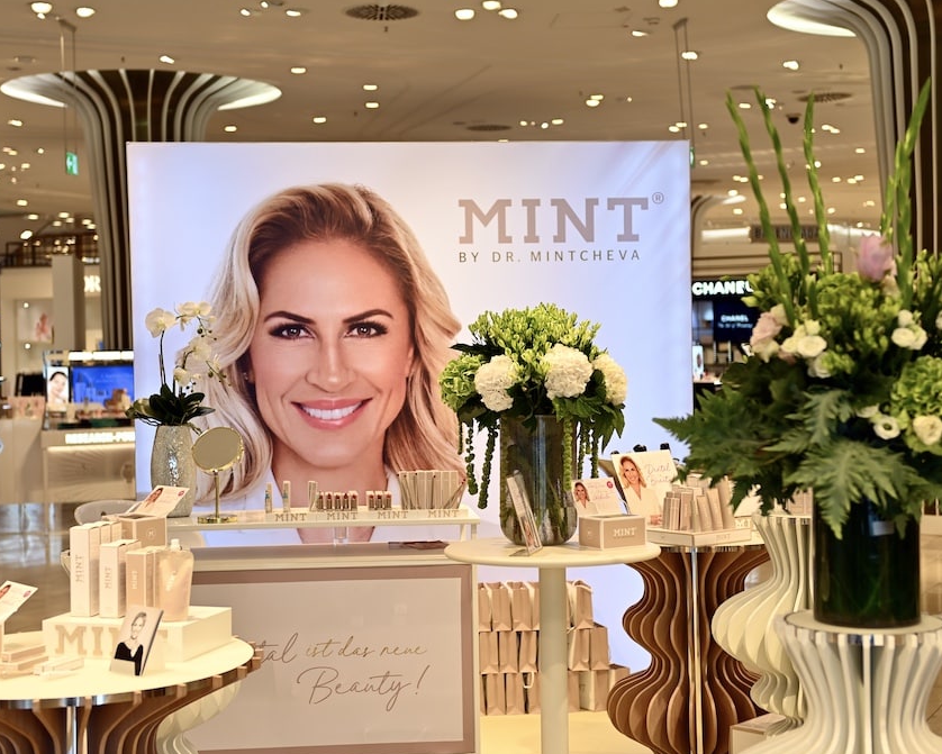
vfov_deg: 27.6
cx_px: 462
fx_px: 1534
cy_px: 379
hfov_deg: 34.1
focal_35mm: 55
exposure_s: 1/100
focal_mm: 48
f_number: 2.8
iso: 100
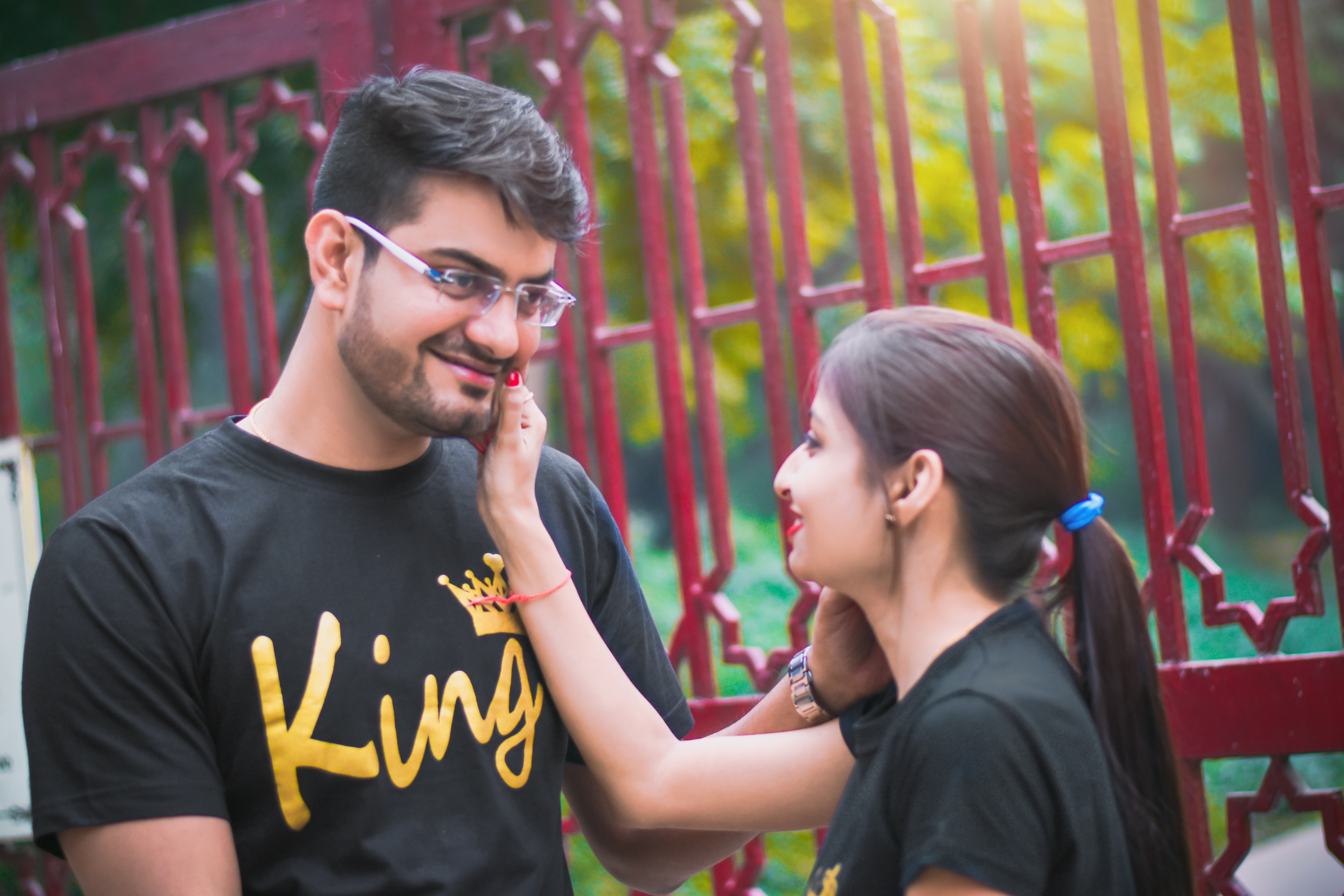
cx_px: 672
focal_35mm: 75
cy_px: 448
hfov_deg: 27.0
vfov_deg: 18.2
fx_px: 2800
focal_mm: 50
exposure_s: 1/800
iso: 200
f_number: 1.8
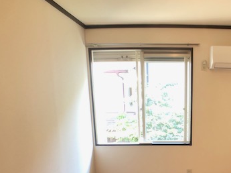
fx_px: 347
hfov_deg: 35.9
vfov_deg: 27.2
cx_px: 176
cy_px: 148
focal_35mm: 52
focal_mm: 4
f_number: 1.8
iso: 32
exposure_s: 1/30
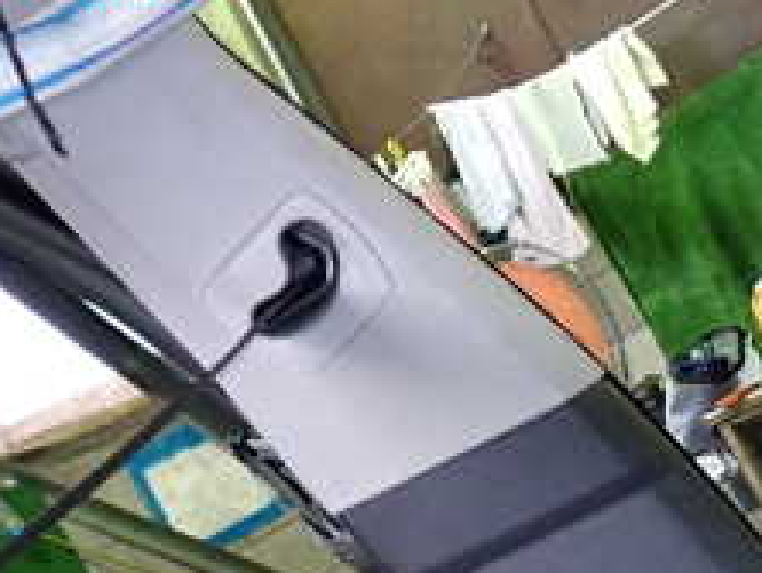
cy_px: 703
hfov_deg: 23.7
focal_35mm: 81
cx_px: 614
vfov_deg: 17.3
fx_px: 1785
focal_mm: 5.4
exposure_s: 1/30
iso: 320
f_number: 2.3
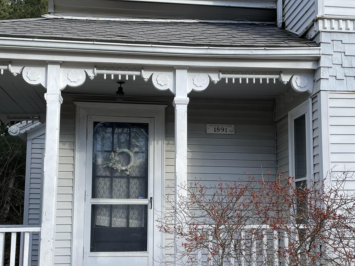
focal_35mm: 44
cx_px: 179
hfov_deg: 42.9
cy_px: 172
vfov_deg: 32.7
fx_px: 451
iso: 32
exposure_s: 1/1182
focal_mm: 4.2
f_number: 1.6
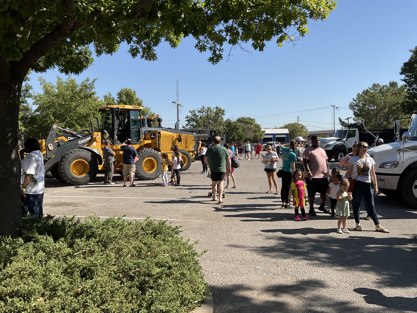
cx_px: 208
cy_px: 156
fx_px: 349
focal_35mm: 29
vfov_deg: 48.2
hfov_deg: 61.7
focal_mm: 3
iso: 16
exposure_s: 1/1675
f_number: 1.8
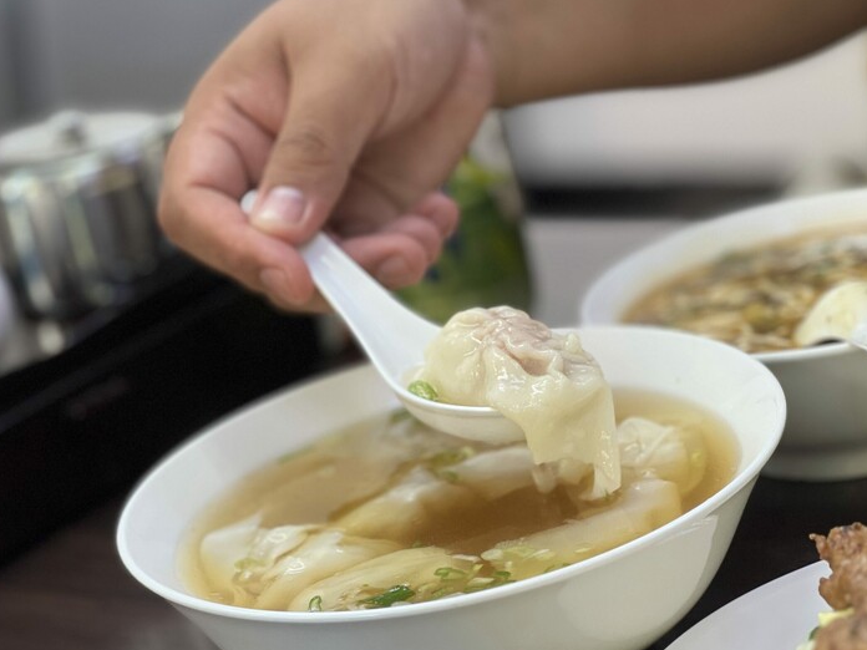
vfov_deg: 15.7
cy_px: 388
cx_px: 395
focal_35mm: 94
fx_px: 2354
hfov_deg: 20.9
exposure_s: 1/60
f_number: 2.8
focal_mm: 9
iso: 125
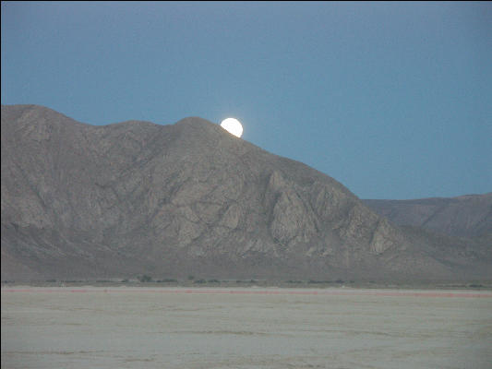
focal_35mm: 168
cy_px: 184
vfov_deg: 8.8
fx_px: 2388
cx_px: 246
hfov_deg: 11.8
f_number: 3.5
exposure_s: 1/25
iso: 200
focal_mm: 42.43
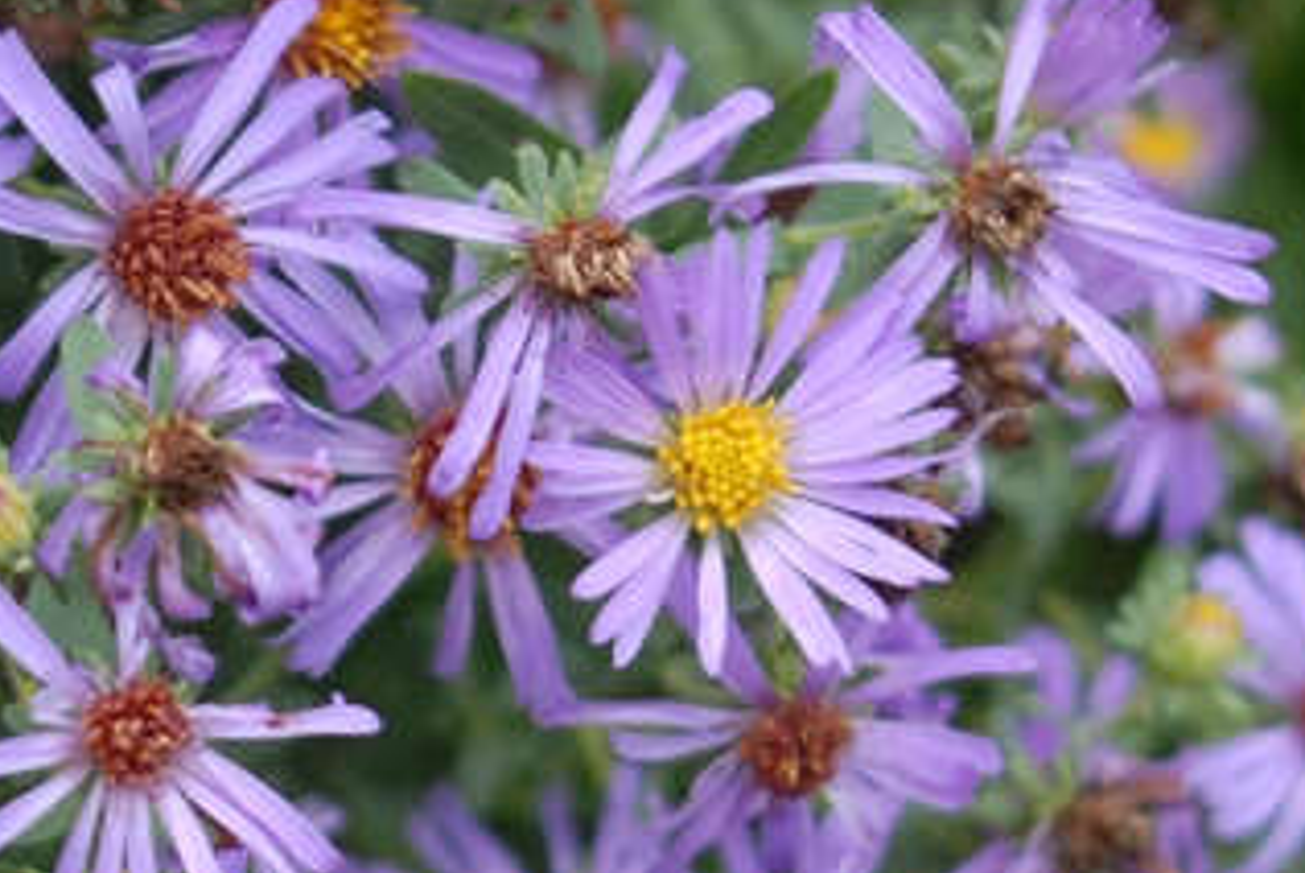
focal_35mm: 242
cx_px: 115
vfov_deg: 5.7
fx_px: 8780
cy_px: 994
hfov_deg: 8.5
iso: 400
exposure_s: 1/60
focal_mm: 50
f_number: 4.2
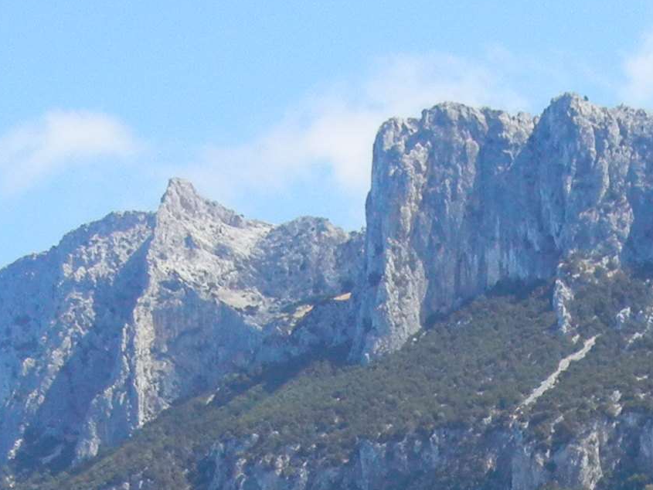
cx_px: 621
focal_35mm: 142
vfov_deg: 9.5
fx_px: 2679
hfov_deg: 13.7
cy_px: 1111
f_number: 7
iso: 160
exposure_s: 1/292
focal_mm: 5.4
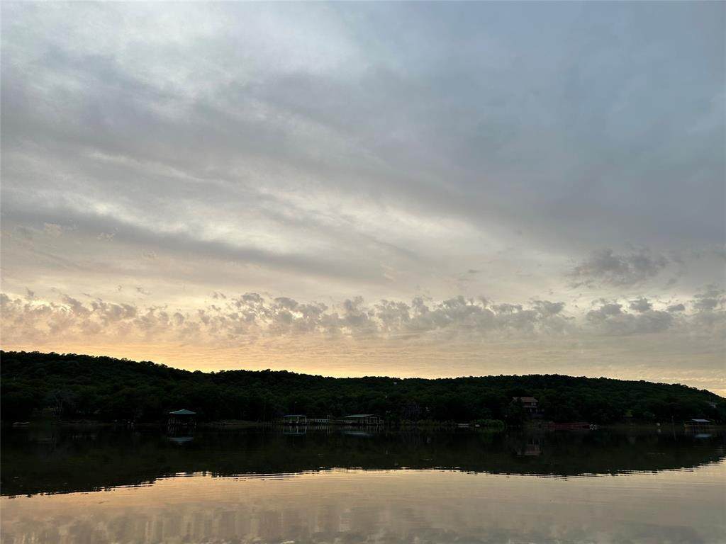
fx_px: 545
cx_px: 363
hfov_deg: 67.3
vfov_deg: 53.1
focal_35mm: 26
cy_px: 272
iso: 50
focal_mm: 5.7
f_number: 1.5
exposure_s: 1/509
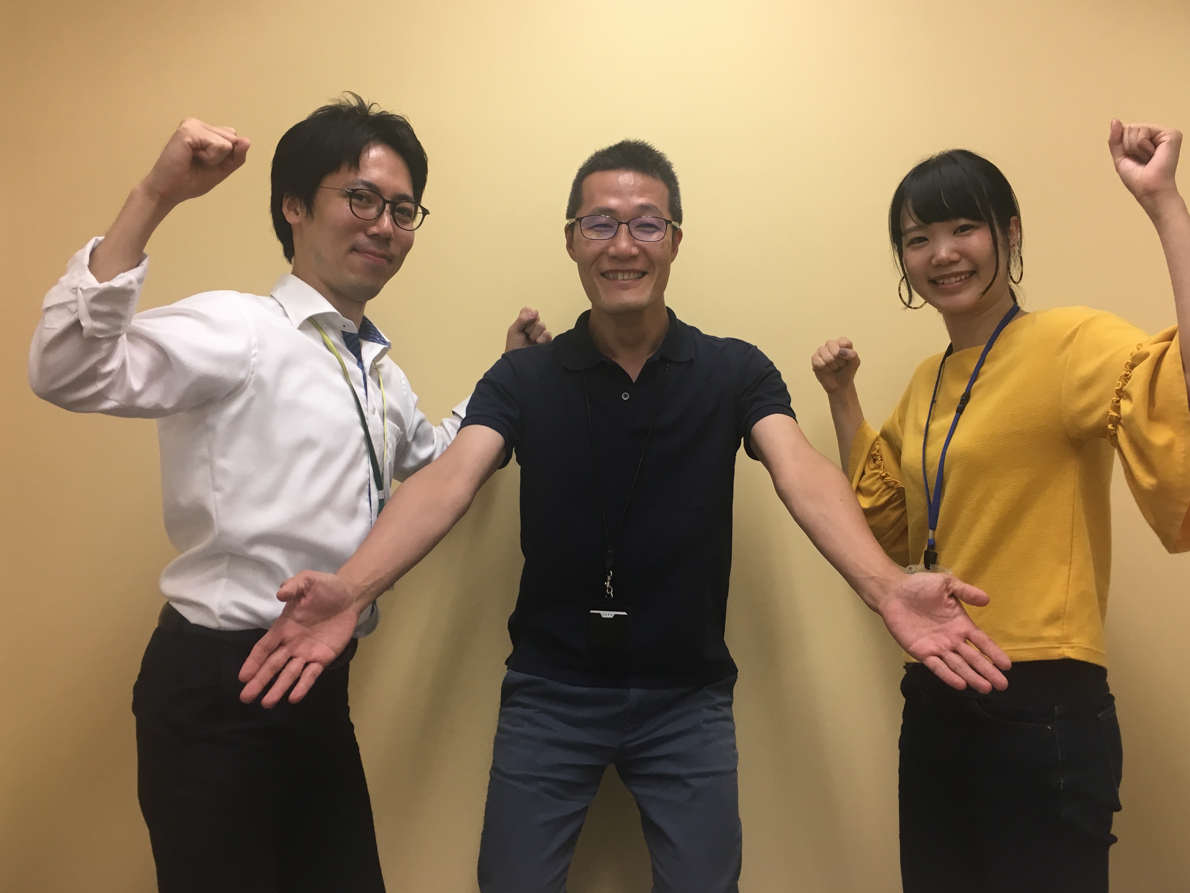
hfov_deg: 56.8
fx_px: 1100
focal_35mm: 32
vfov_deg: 44.1
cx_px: 602
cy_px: 421
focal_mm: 4.15
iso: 25
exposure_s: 1/30
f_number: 2.2
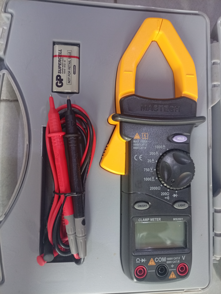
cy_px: 147
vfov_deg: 65.2
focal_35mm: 27
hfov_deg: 51.5
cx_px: 110
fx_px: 229
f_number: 1.8
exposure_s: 1/33.3
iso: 177
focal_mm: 3.84
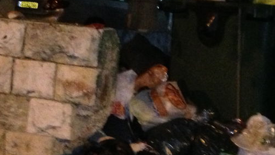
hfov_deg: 21.3
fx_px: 729
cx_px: 186
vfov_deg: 12.1
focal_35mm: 100
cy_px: 65
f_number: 2.4
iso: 800
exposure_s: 1/16
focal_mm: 4.13
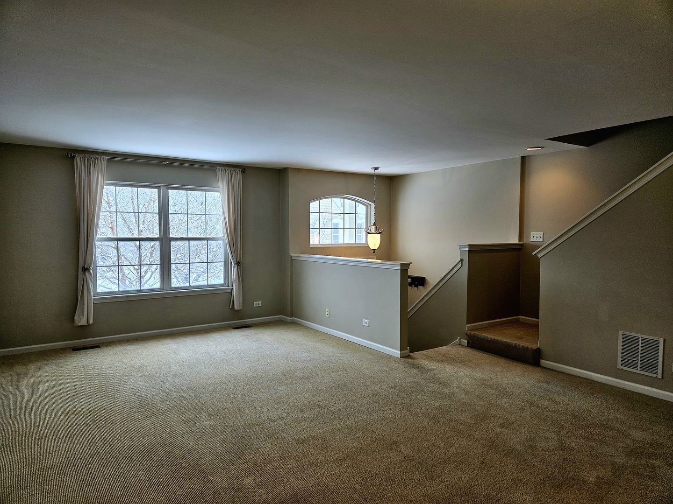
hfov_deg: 73.9
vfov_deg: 58.9
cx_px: 336
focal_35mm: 23
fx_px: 447
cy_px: 252
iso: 40
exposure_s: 1/120
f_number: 1.8
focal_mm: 5.4
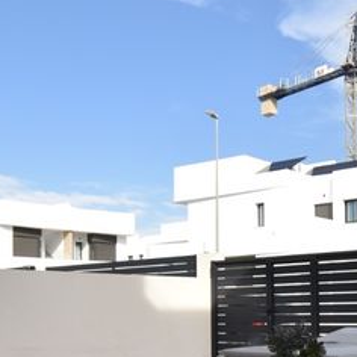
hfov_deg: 32.0
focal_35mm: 51
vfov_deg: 32.2
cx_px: 314
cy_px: 303
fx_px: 595
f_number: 5
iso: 200
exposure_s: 1/1000
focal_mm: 10
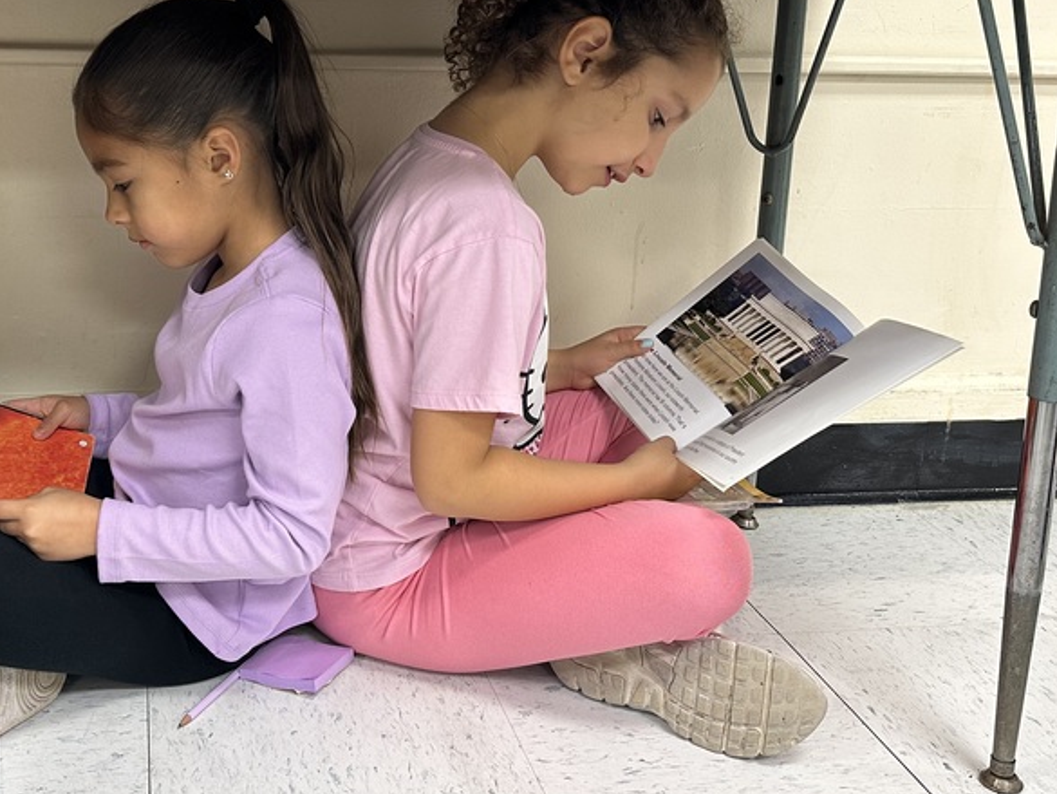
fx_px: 1283
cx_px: 316
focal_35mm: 42
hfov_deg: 43.9
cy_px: 322
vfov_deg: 34.3
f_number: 1.78
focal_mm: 6.86
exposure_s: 1/60
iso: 160
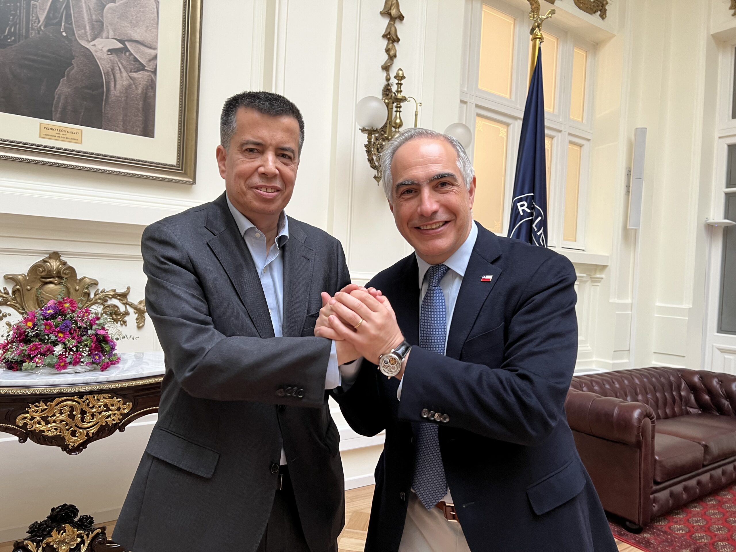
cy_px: 276
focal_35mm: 26
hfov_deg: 67.3
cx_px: 368
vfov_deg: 53.1
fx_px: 553
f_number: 1.5
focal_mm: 5.7
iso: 160
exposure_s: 1/60
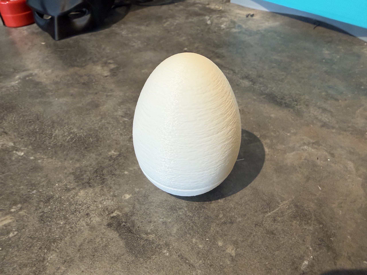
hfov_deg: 67.3
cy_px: 138
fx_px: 276
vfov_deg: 53.1
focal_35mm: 26
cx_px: 184
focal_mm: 2.22
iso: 250
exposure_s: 1/50
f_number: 2.2
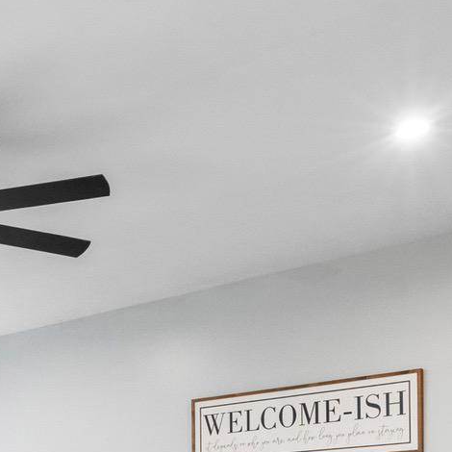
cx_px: -107
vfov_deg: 24.4
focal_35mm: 63
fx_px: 931
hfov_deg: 24.4
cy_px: 561
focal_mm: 17
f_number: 8
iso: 640
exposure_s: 1/10
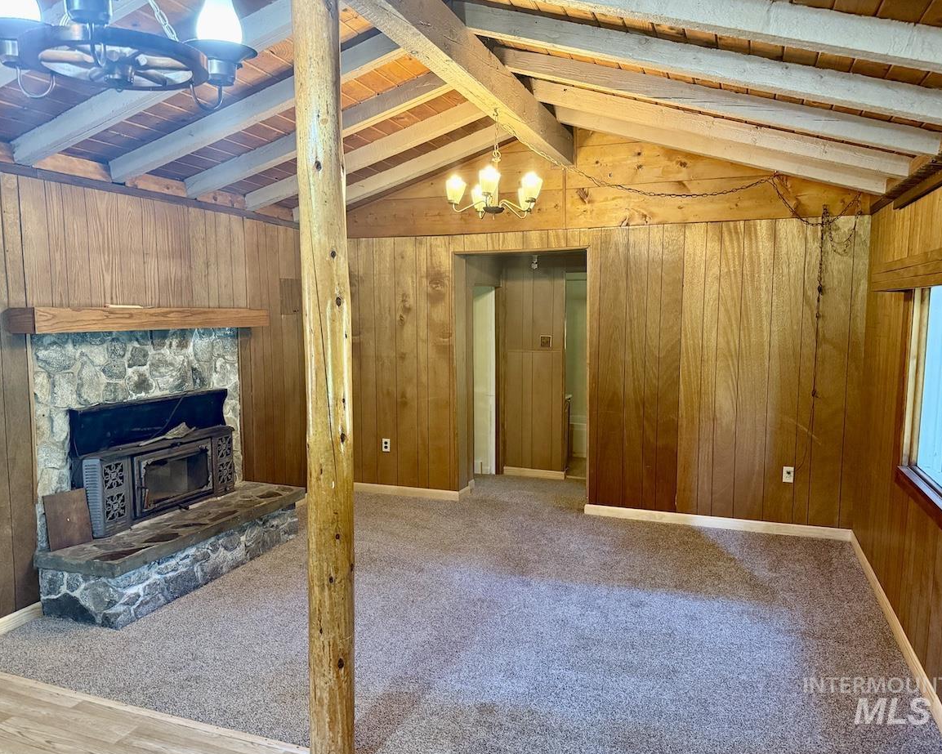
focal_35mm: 26
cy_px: 378
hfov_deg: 66.0
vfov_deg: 55.0
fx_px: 725
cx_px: 469
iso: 500
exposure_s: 1/60
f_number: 1.78
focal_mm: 6.76
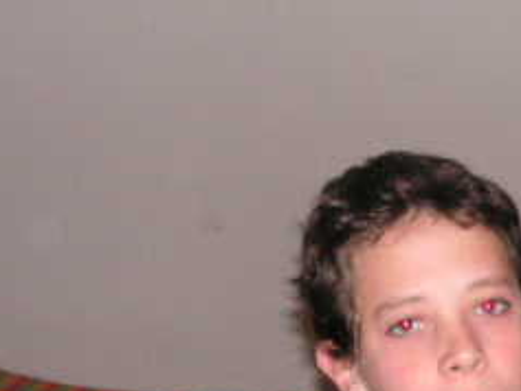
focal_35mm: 143
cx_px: 631
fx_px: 2153
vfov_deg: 10.4
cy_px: 314
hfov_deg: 13.4
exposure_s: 1/60
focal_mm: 8.9
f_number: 3.2
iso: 200
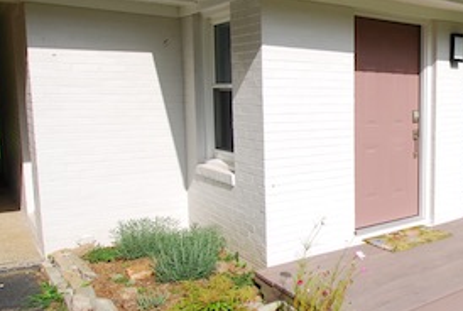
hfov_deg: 46.3
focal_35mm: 36
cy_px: 147
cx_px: 439
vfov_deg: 36.9
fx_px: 465
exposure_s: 1/500
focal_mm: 11
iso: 100
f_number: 5.6
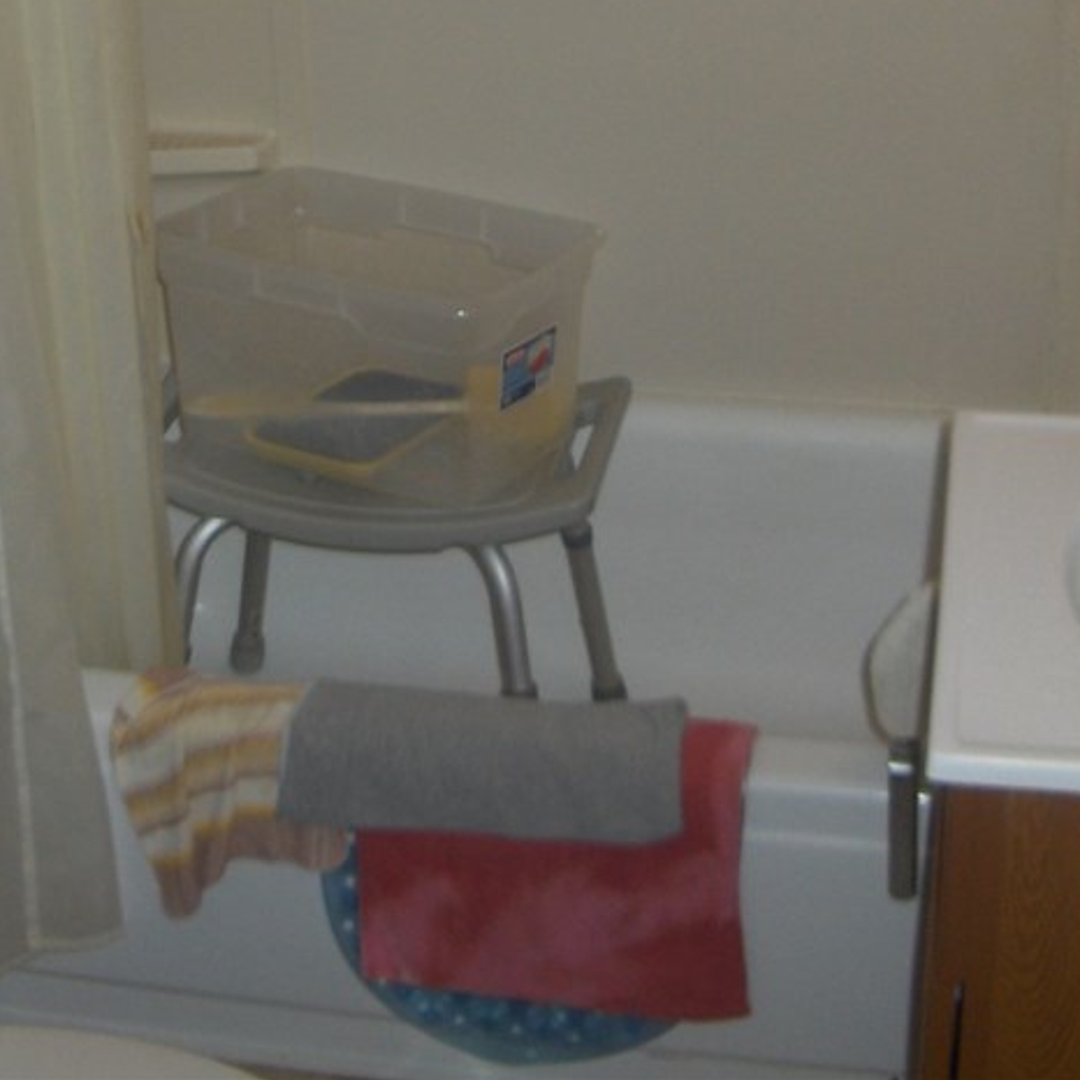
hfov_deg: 25.3
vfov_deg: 24.9
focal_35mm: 68
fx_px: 2400
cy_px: 192
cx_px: 480
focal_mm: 5.8
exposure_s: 1/60
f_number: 2.6
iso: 100
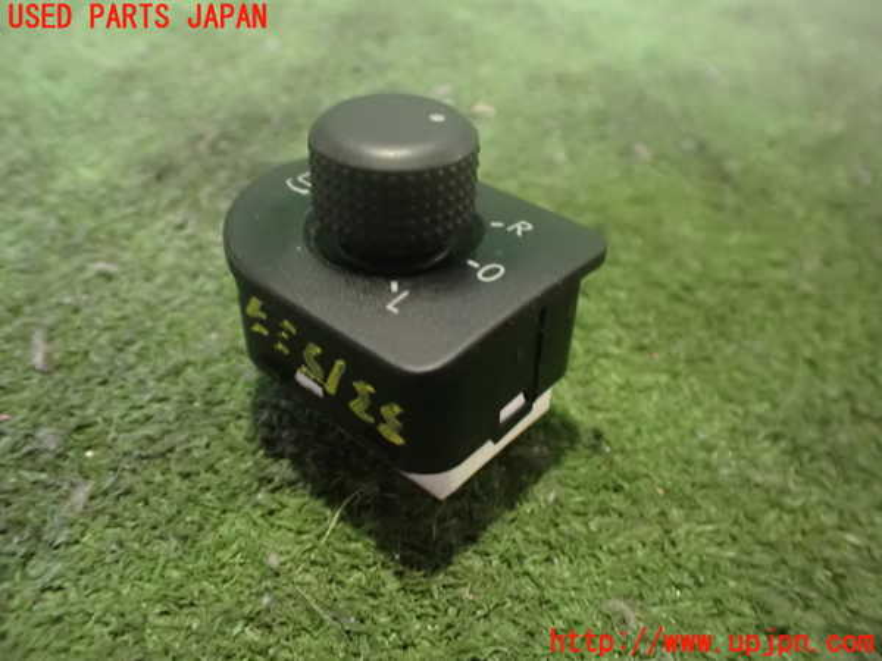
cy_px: 330
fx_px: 764
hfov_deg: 60.0
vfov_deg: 46.8
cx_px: 441
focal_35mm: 30
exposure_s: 1/30
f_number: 2.3
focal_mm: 5.4
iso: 1600
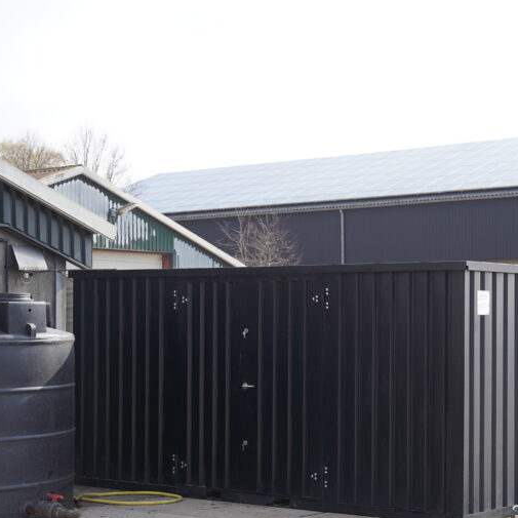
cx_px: 338
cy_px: 312
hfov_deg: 21.3
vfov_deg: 21.4
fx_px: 1371
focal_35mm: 81
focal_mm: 47
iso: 100
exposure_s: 1/320
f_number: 4.5
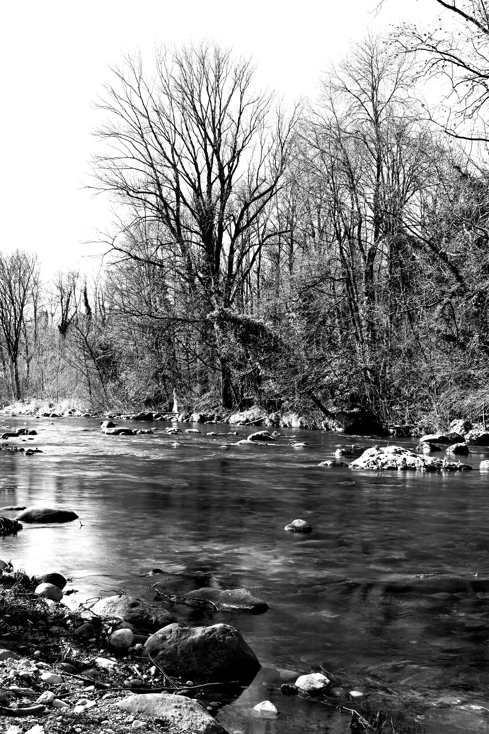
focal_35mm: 47
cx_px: 244
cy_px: 367
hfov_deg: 28.5
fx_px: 963
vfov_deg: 41.7
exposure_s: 1/2
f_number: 16
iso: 100
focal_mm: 31.5
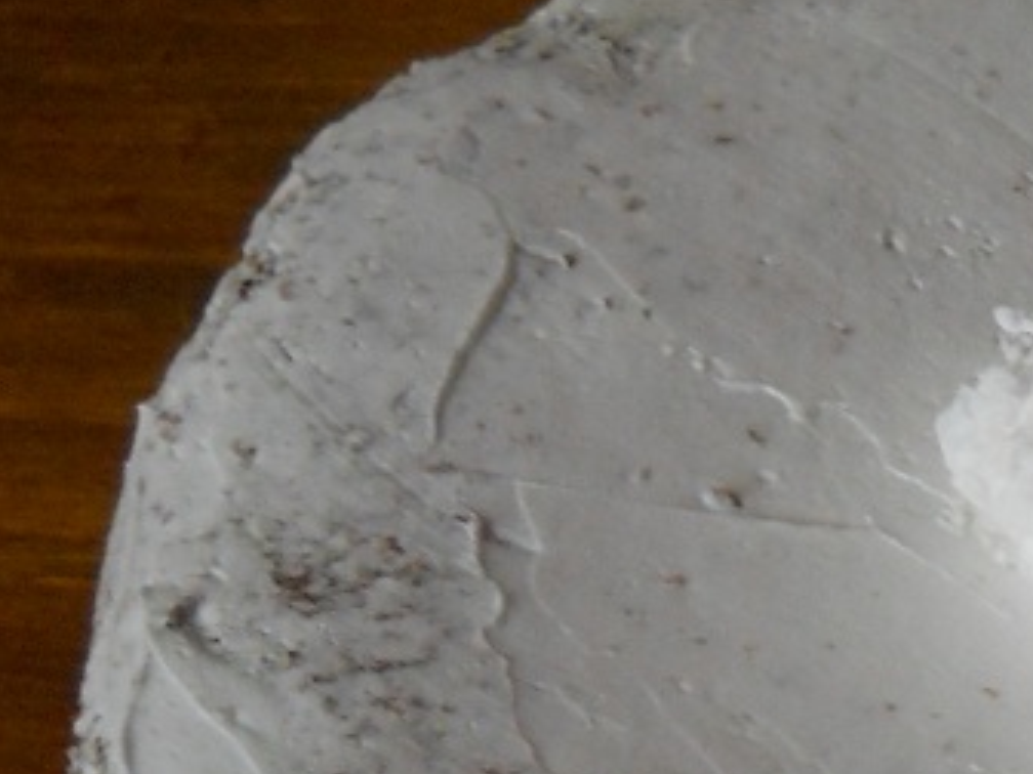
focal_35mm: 122
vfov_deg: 12.1
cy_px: 591
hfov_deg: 15.7
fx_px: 3641
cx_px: 1136
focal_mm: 6.72
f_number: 3.1
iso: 400
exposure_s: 1/50
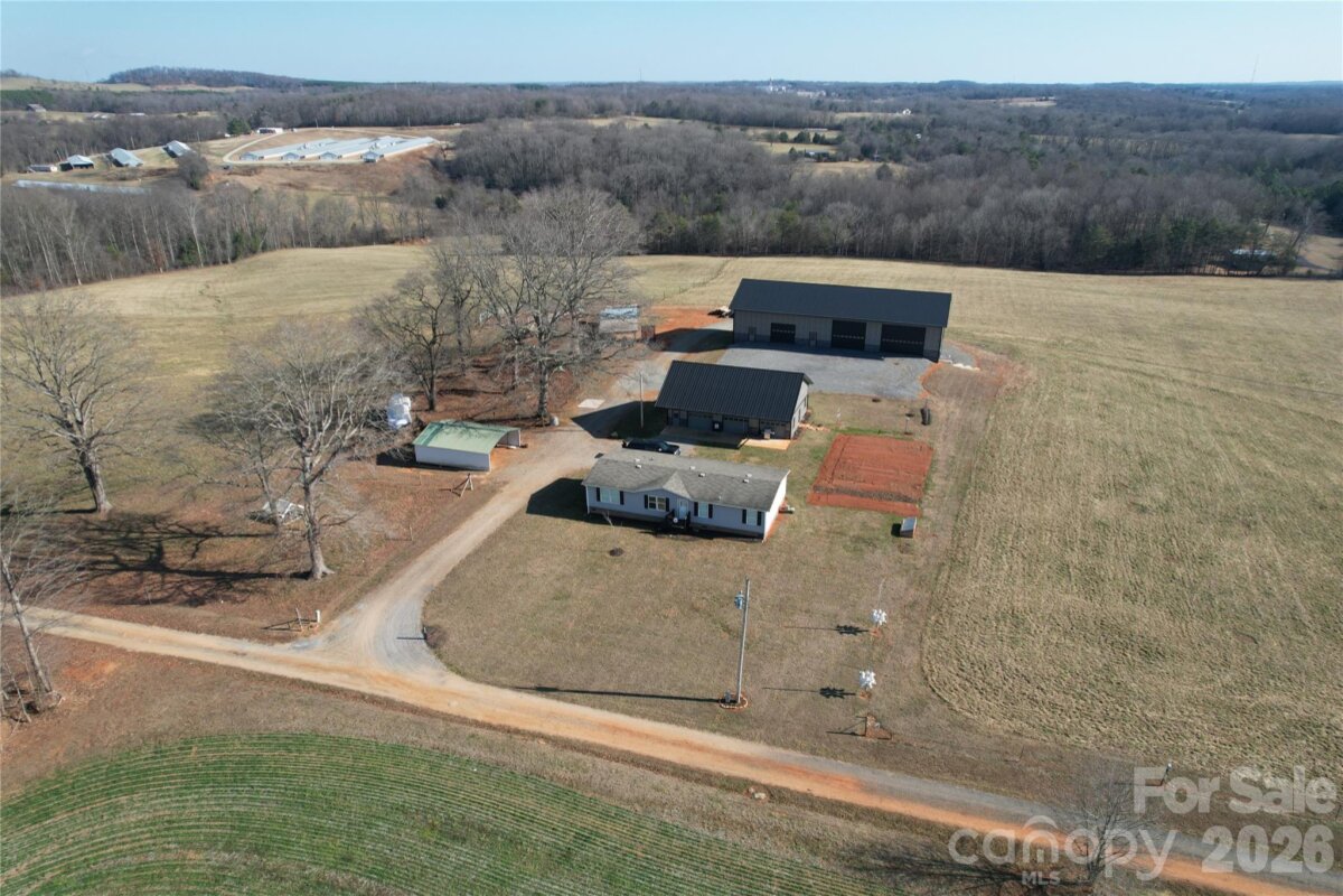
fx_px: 821
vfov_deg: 57.2
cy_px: 448
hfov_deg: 78.6
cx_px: 672
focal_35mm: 22
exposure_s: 1/1500
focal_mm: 8.38
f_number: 2.8
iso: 120
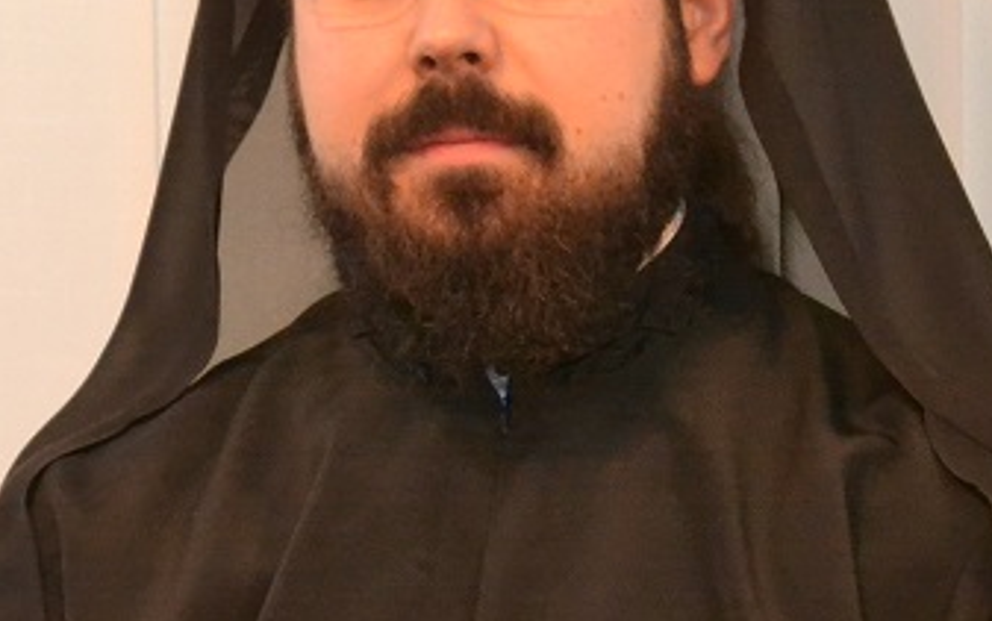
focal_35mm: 490
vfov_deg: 2.7
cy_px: 492
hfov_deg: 4.3
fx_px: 13254
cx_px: 300
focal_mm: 90
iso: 3200
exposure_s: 1/20
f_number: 5.6
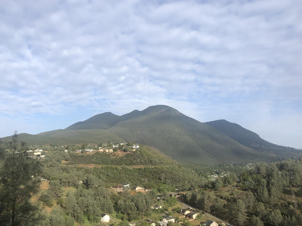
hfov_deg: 56.8
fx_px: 279
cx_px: 155
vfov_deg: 44.1
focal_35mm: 32
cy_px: 120
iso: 20
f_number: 1.8
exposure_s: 1/2000
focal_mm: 3.99
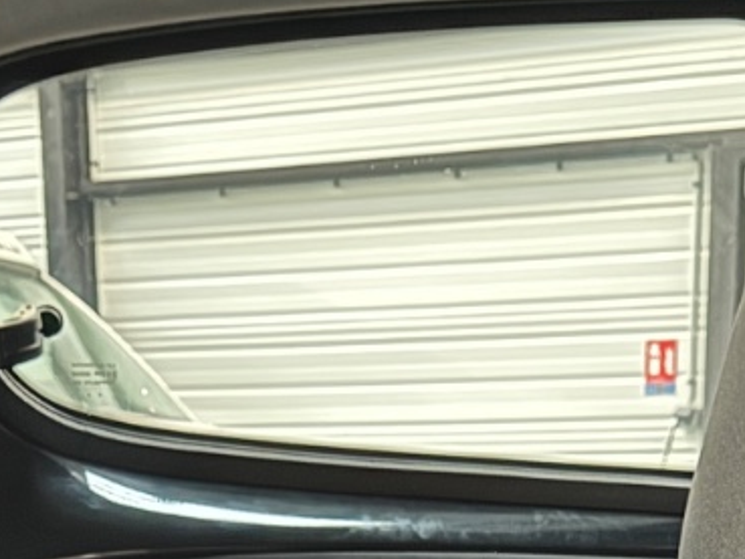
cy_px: 1168
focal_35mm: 104
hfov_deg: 18.9
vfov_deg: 12.3
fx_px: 2239
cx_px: 398
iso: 1600
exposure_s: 1/17
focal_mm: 6.76
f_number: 1.78
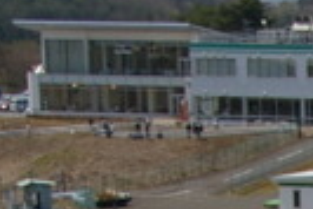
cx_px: 734
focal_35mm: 311
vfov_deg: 4.3
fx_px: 2705
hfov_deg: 6.3
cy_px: 559
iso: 200
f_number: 9.5
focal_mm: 27
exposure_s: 1/500
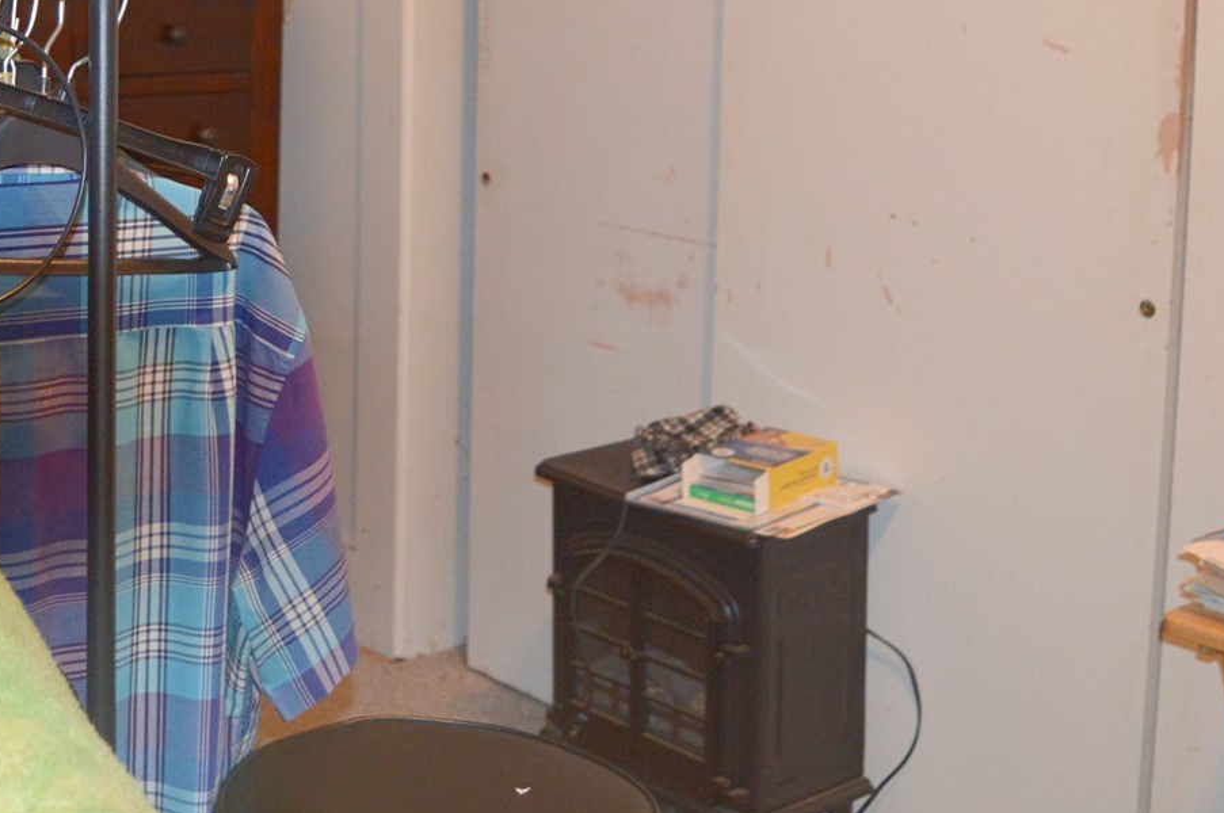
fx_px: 2072
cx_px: 256
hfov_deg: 32.1
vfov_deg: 21.5
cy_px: 25
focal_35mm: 61
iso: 900
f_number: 3.5
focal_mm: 18
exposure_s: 1/60
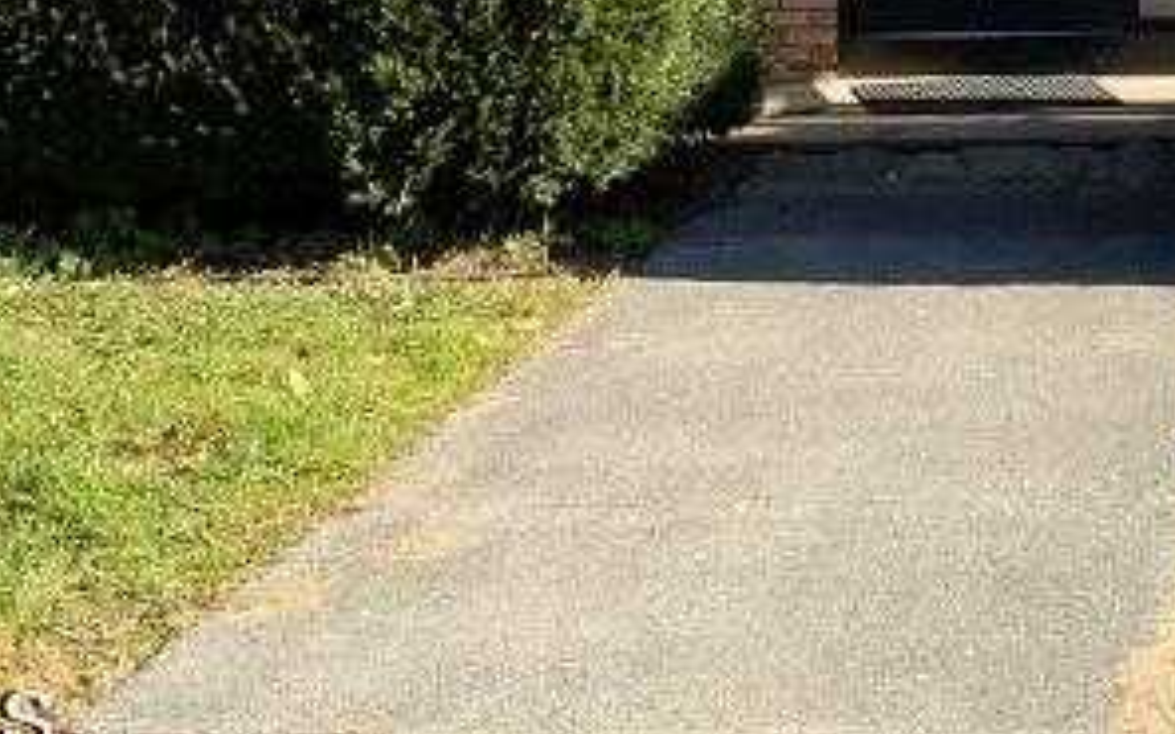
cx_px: 1298
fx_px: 3330
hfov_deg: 19.2
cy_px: -631
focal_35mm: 104
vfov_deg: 11.6
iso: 16
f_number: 1.8
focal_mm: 3
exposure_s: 1/473
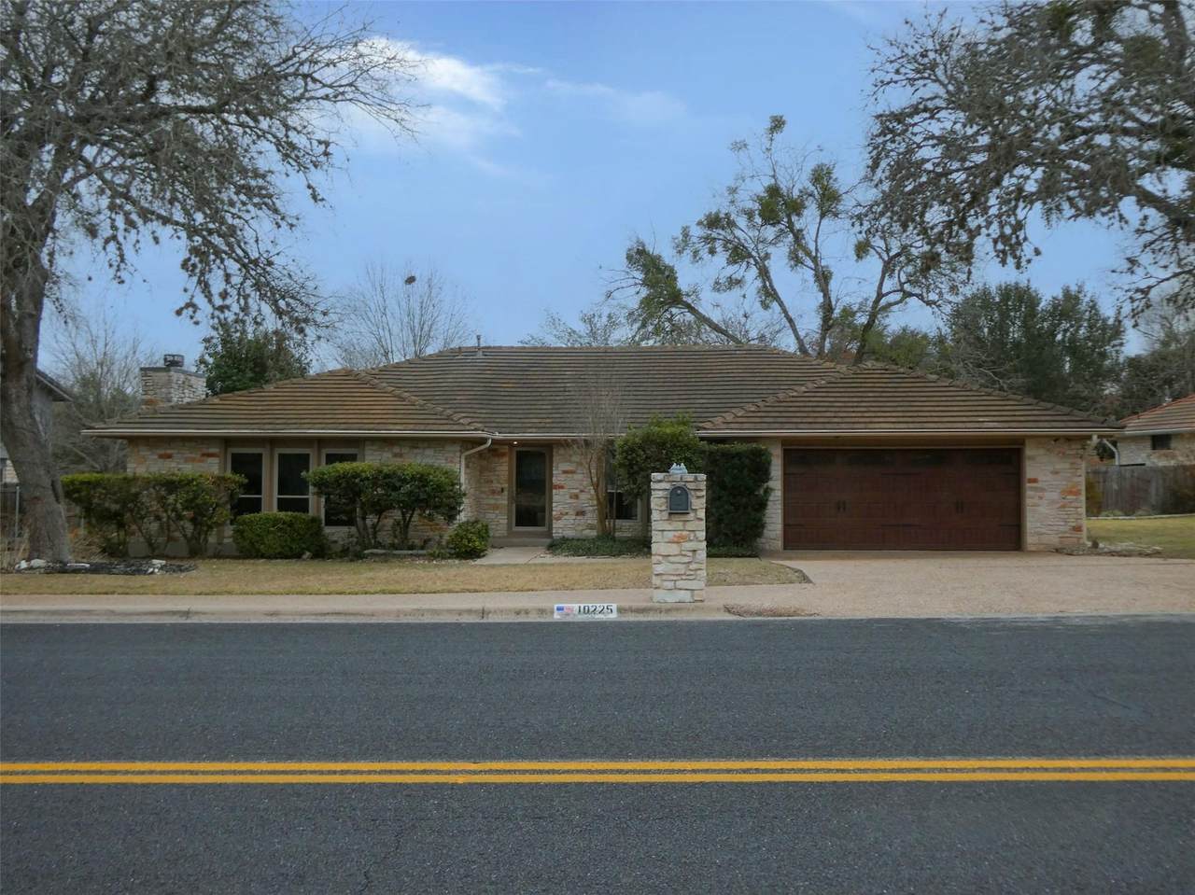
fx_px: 1070
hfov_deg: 58.4
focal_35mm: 31
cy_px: 448
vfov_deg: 45.4
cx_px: 598
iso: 100
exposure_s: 1/60
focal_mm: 5.4
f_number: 3.5
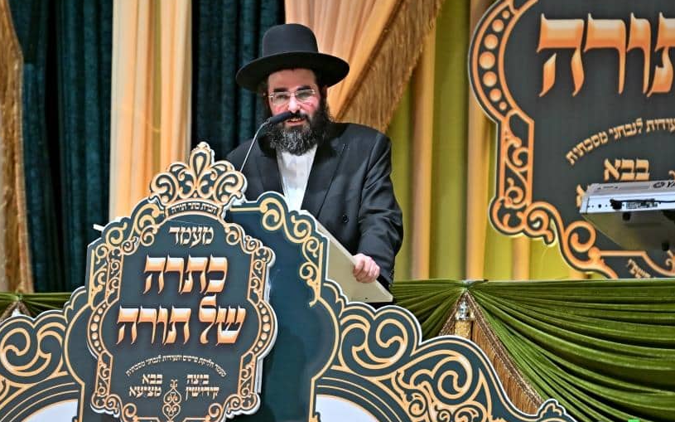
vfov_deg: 3.4
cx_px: 297
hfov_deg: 5.5
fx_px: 7063
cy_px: 181
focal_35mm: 384
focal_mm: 200
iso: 400
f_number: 2.8
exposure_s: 1/250
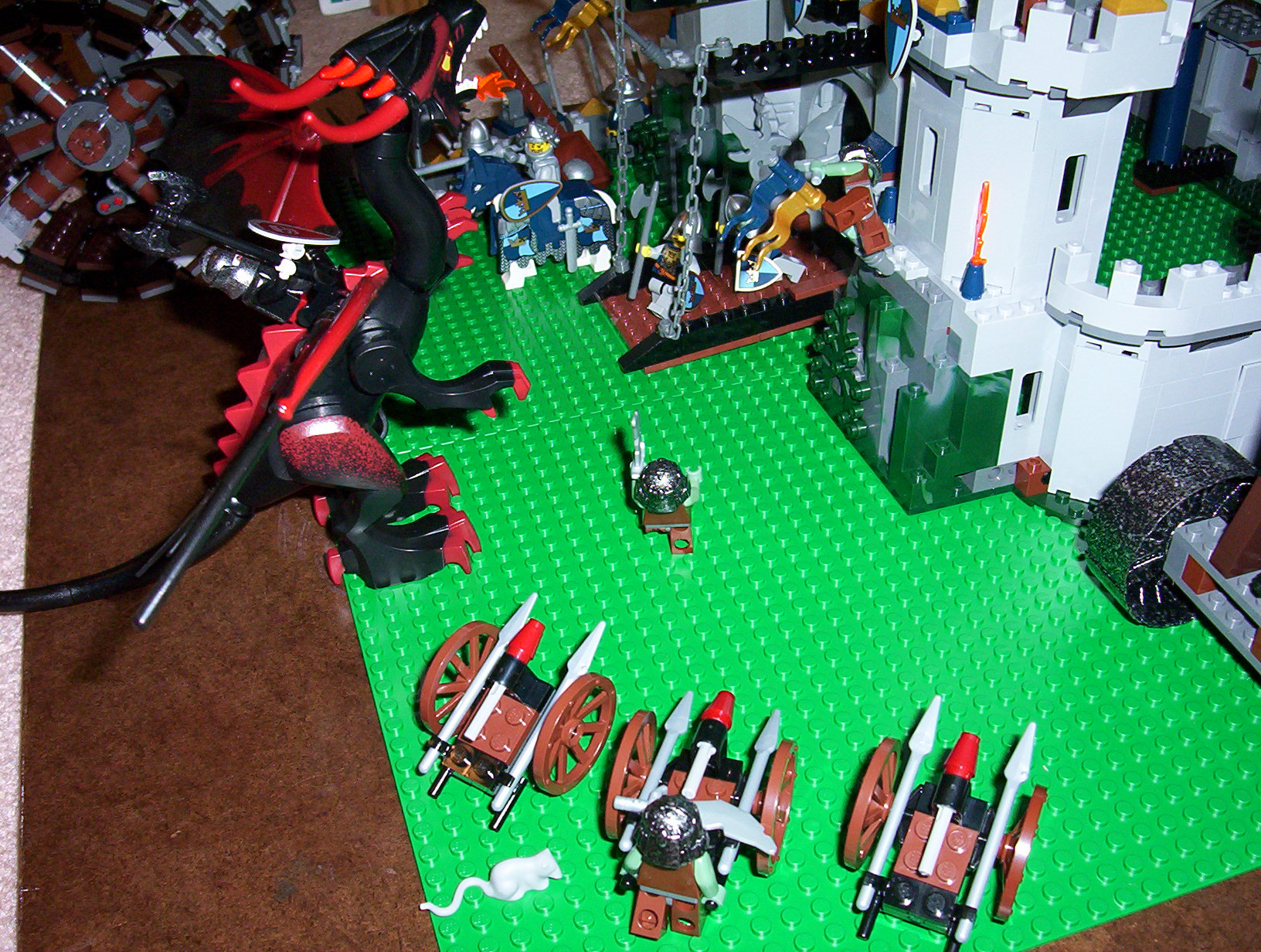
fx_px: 1570
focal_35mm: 43
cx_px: 630
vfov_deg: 33.7
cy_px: 476
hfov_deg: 43.8
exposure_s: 1/60
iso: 140
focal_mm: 5.77
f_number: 2.73
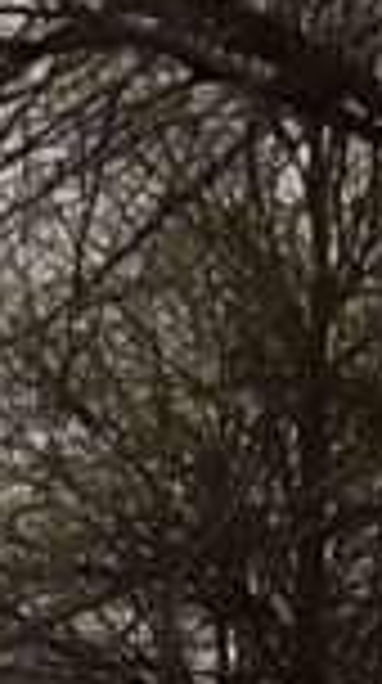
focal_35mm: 155
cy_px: 1395
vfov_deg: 12.2
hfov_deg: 7.8
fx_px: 2804
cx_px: 56
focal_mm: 6.86
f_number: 1.78
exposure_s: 1/17
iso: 1600
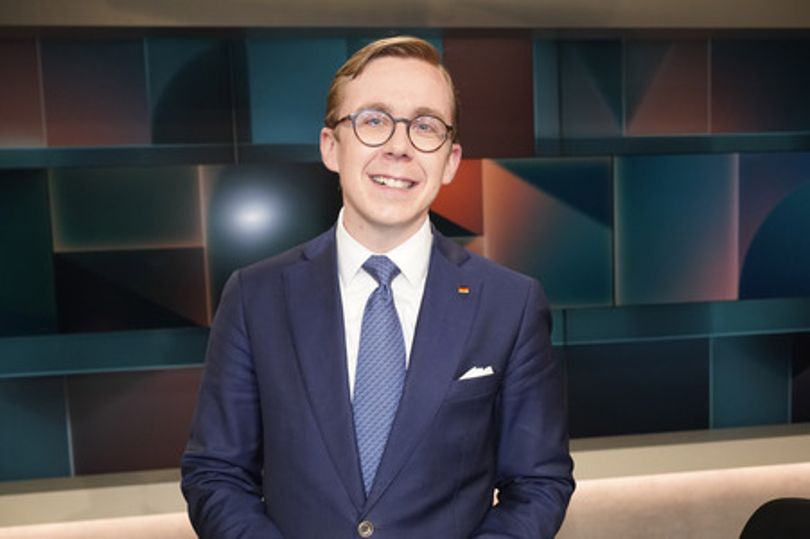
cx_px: 405
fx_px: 697
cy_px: 270
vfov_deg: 42.3
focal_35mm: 31
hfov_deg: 60.3
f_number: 5.6
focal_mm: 31
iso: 2000
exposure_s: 1/125
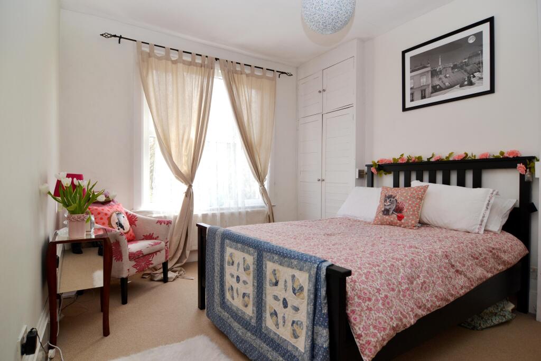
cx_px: 270
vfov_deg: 67.4
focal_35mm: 18
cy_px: 180
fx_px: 271
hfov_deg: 90.0
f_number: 5.6
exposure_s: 1/125
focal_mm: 12
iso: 250
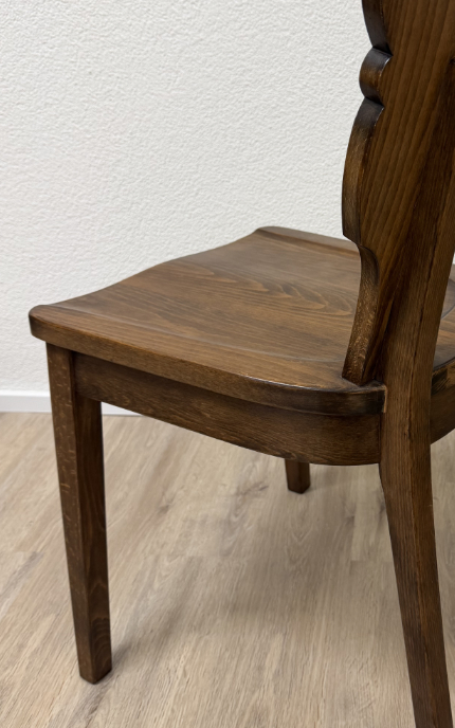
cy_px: 332
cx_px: 364
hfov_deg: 33.4
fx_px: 734
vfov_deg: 52.7
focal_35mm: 37
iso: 200
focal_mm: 6.8
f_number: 1.8
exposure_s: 1/100
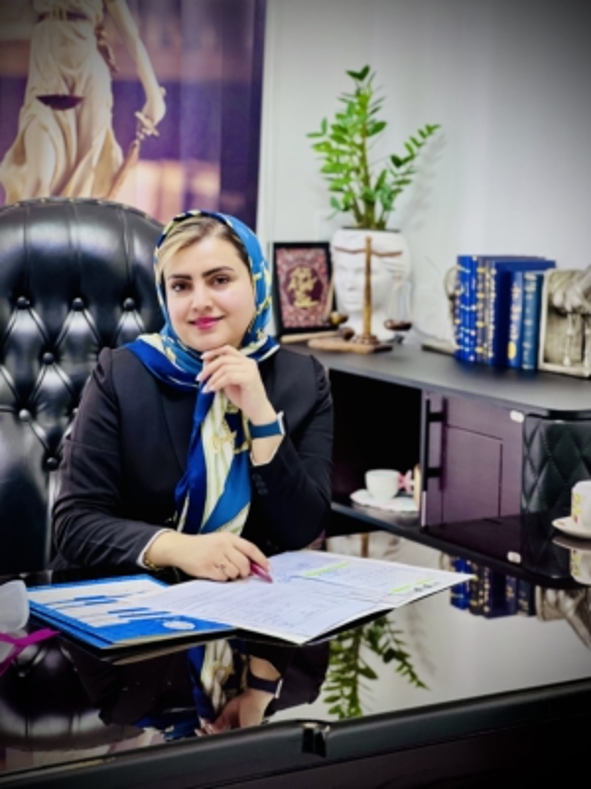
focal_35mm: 77
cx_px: 296
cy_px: 394
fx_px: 1753
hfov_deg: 19.1
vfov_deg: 25.3
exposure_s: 1/33
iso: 125
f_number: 2.8
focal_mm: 9
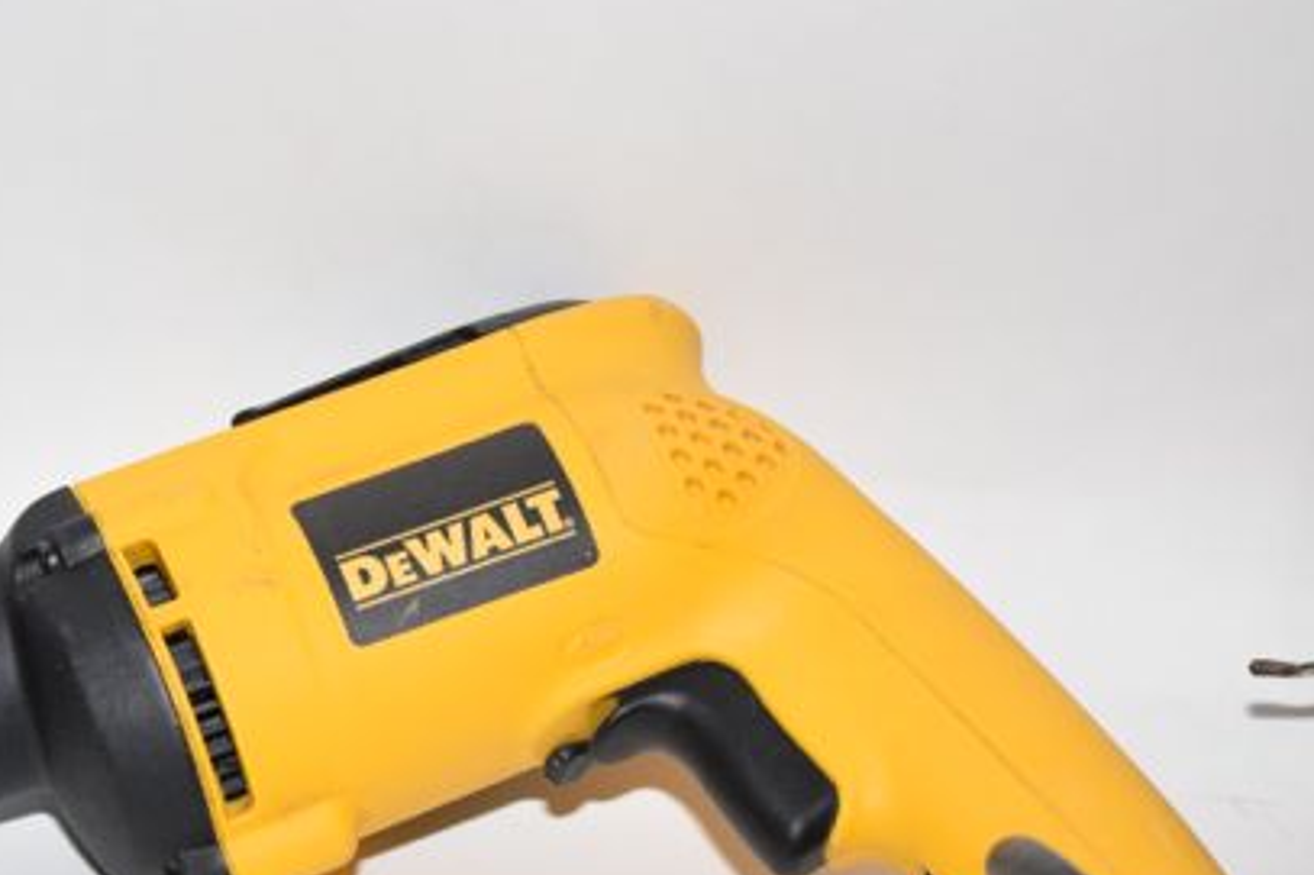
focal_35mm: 130
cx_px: 339
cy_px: 670
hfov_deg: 15.7
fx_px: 4735
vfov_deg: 10.5
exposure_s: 1/125
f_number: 5.6
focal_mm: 55
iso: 1600
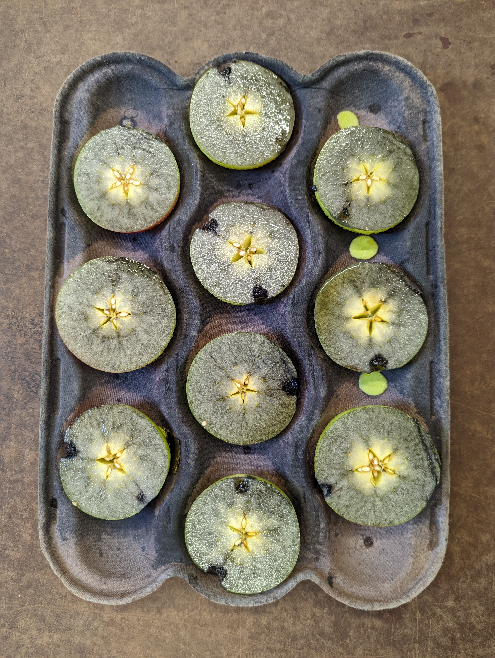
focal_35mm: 24
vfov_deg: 71.5
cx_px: 248
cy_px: 329
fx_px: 456
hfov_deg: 56.9
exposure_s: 1/60
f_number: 1.85
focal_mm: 6.81
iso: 149
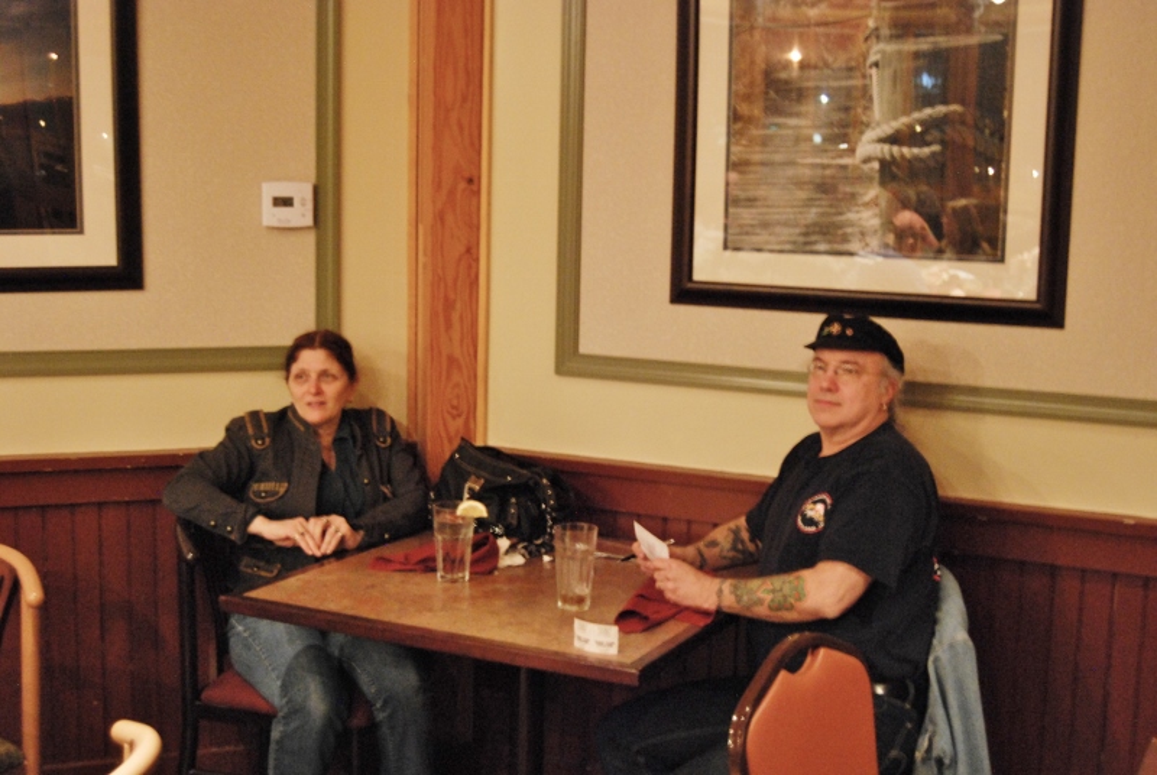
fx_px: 1545
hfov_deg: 41.1
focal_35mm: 48
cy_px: 388
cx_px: 578
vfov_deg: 28.2
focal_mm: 32
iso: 1600
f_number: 4.5
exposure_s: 1/6
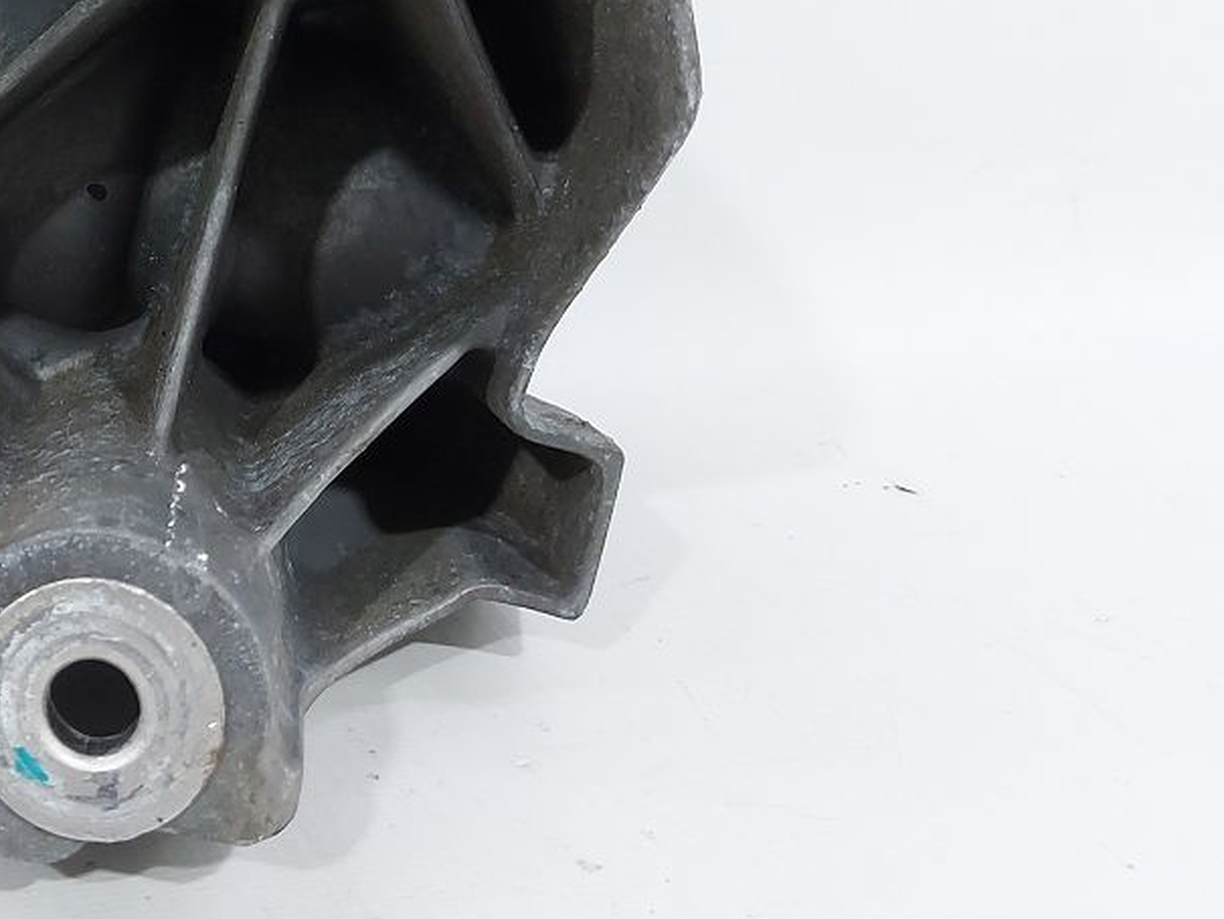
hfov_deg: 31.5
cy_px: 138
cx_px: -78
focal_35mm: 55
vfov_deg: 25.9
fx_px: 1945
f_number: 1.8
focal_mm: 5.23
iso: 80
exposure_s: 1/50
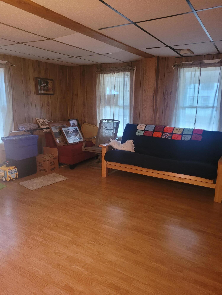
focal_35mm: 26
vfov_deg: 67.3
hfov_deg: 53.1
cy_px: 148
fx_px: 222
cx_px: 111
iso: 400
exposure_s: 1/40
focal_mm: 5.4
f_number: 1.8
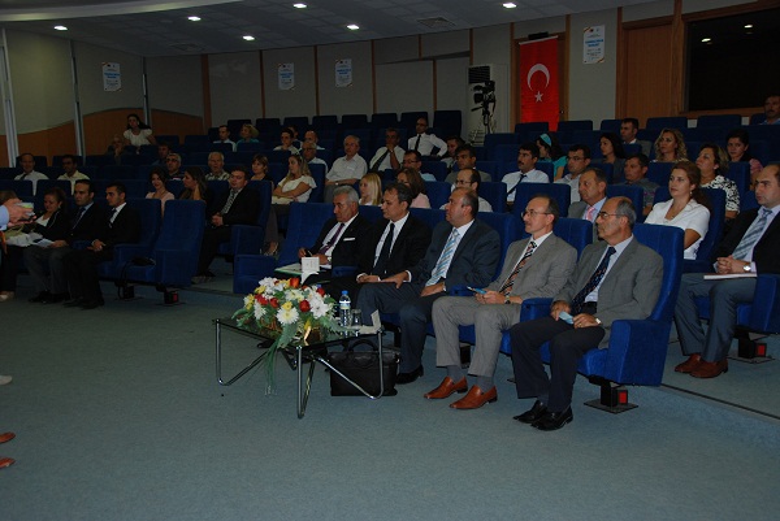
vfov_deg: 36.9
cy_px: 260
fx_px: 781
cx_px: 390
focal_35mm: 36
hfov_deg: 53.1
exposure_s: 1/60
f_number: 4
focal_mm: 24
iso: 250
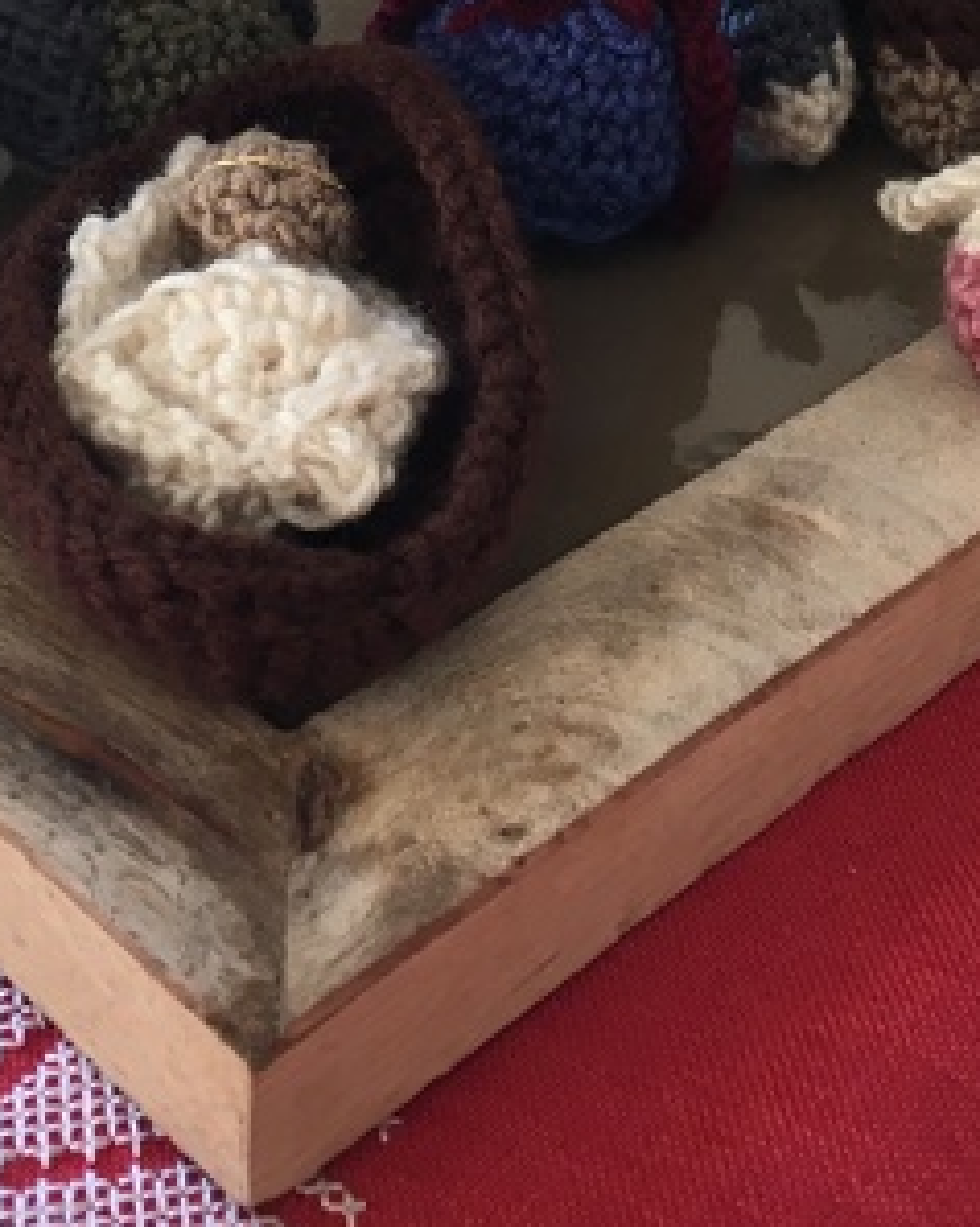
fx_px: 2758
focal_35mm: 76
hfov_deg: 20.1
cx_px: 350
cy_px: -231
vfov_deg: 23.1
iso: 40
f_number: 2.2
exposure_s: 1/33
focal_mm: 4.15
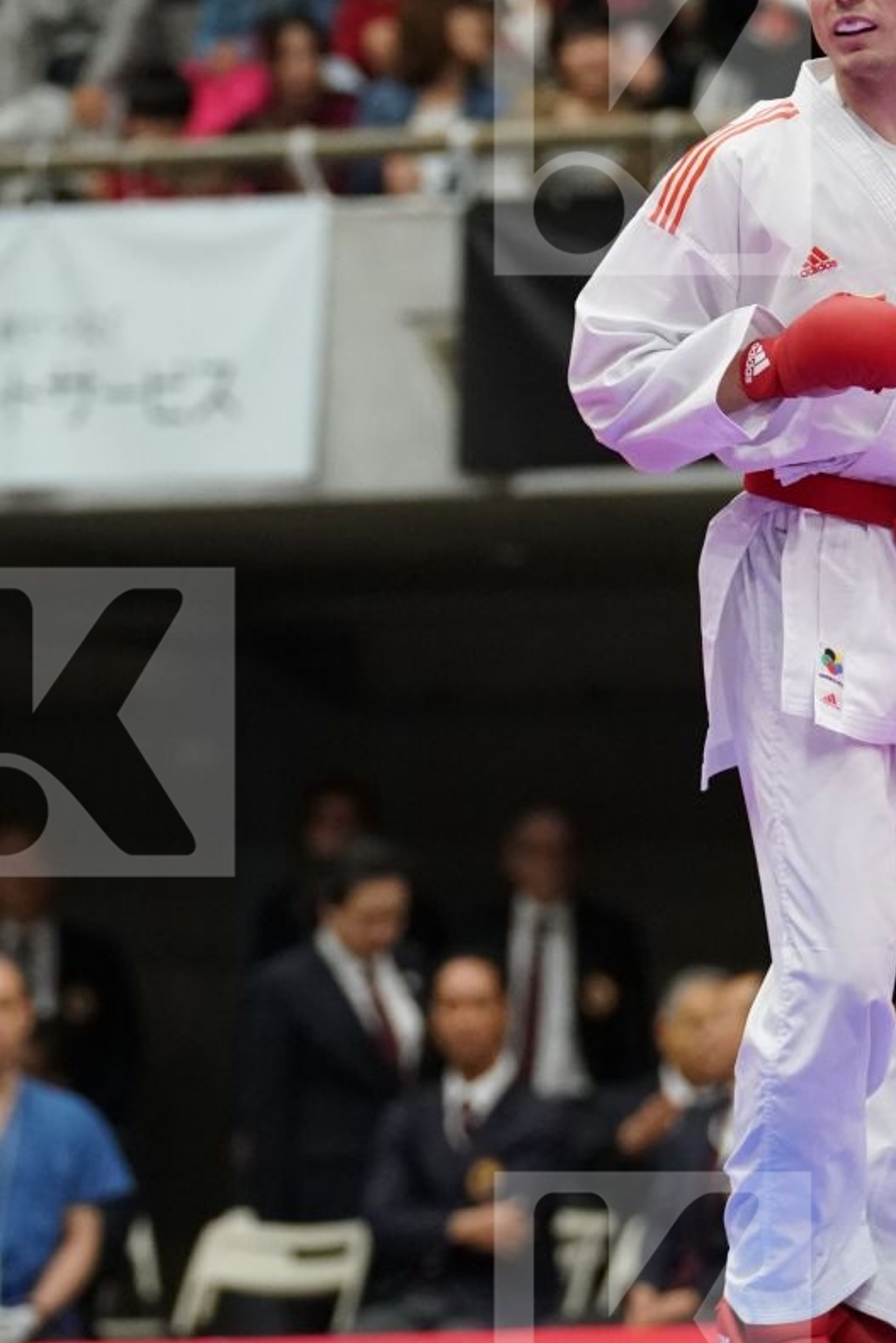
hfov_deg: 4.1
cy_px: 722
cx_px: 653
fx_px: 12463
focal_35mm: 334
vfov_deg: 6.2
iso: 5000
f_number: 2.8
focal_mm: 147
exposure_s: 1/1000
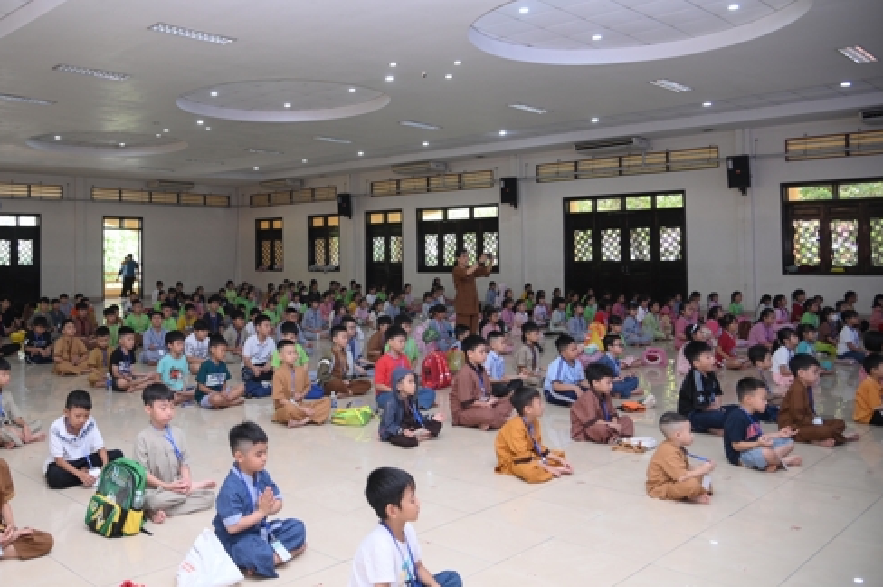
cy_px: 236
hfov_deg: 57.5
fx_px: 784
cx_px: 297
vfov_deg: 40.8
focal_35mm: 32
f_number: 4
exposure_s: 1/200
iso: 1000
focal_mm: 24
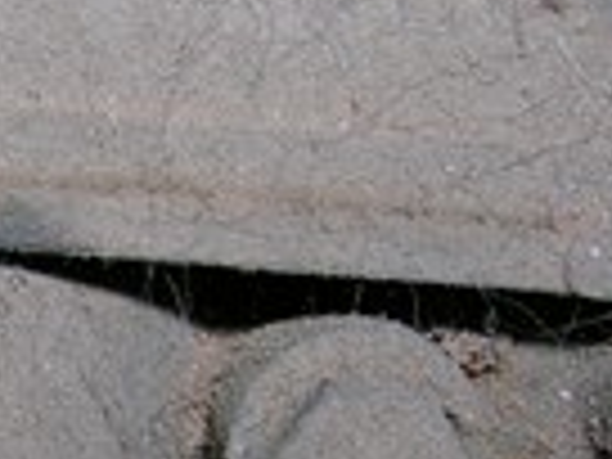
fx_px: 2210
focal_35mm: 125
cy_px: 454
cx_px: -194
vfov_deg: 11.7
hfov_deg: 15.0
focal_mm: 5.7
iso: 50
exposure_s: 1/60.1
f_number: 4.9
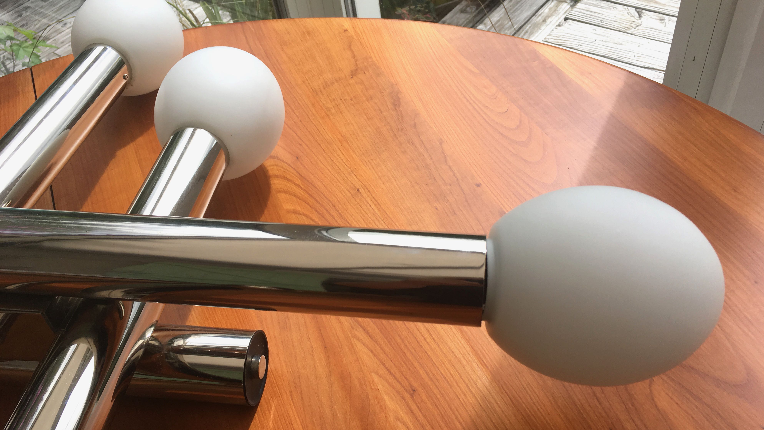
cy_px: 243
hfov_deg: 61.0
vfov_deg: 36.6
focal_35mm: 32
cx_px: 381
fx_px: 648
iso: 25
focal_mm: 4.15
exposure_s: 1/1166
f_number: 2.2
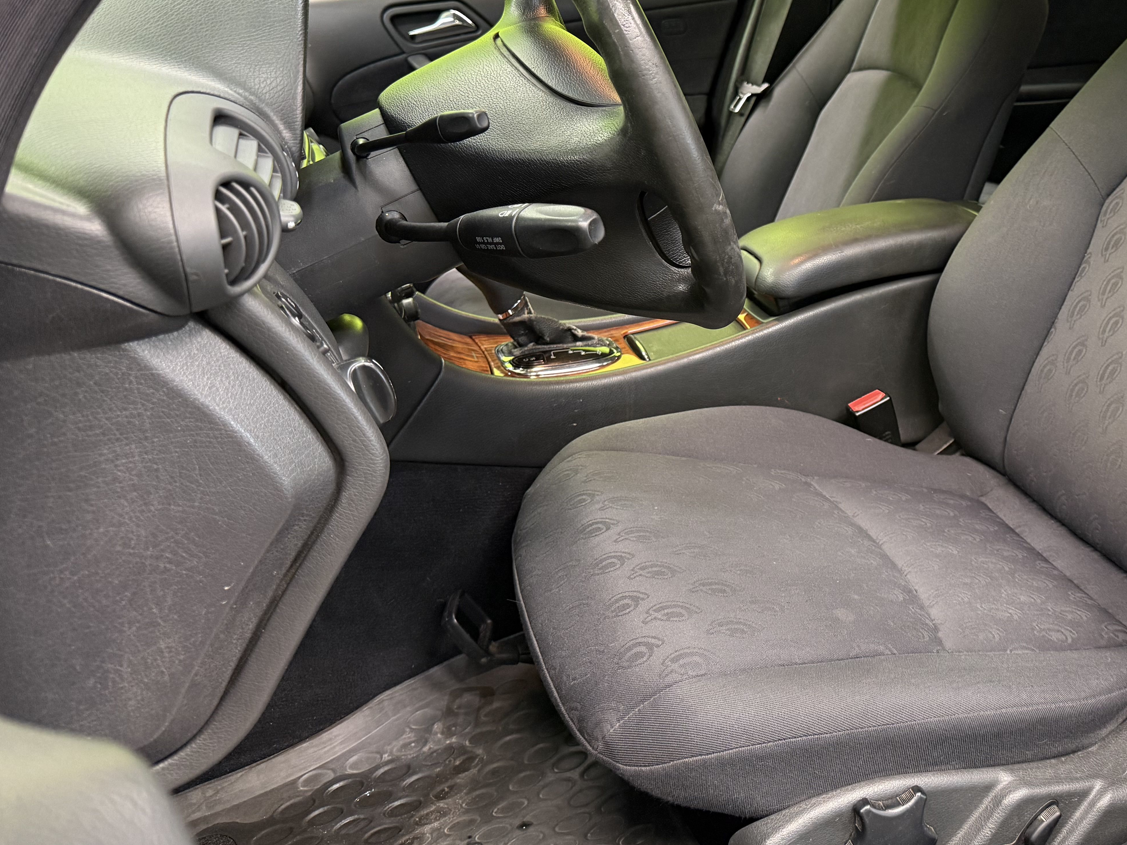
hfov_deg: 50.9
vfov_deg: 40.3
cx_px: 811
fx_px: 1140
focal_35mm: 35
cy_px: 299
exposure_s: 1/50
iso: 320
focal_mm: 6.76
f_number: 1.78
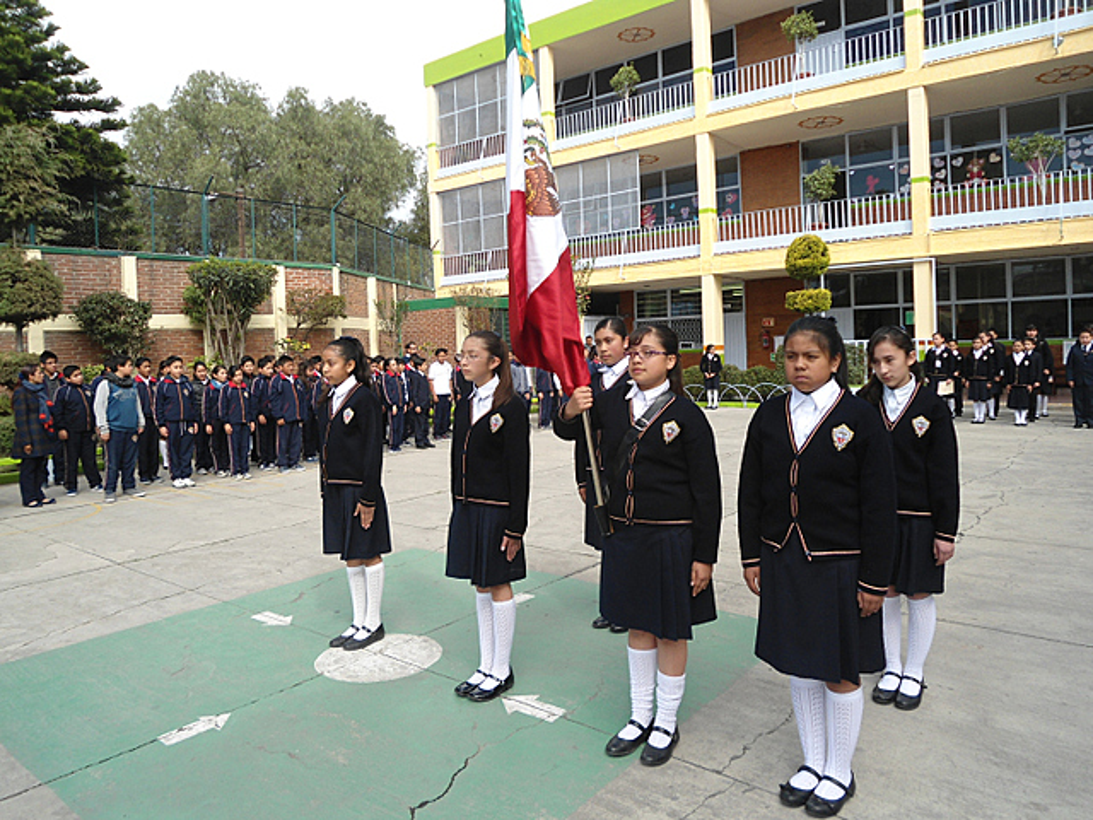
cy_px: 410
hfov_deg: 67.3
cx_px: 546
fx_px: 821
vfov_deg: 53.1
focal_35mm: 26
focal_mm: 4.7
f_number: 2.8
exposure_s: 1/500
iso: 80
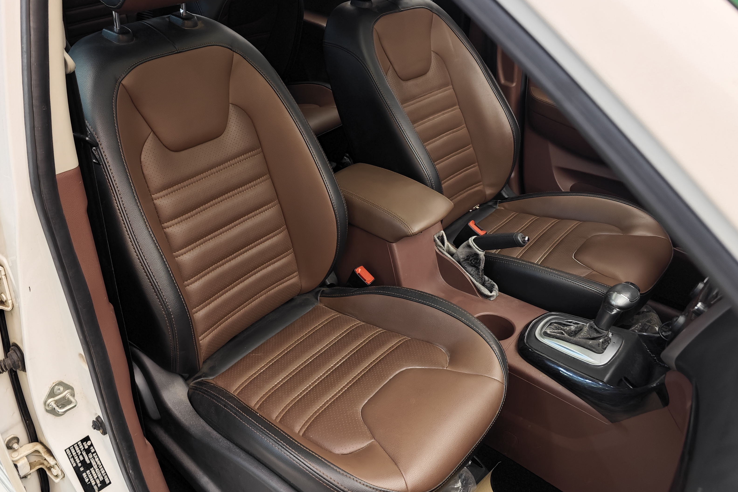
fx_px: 635
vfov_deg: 42.3
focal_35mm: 31
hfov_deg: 59.9
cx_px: 302
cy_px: 217
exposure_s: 1/39
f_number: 1.9
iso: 640
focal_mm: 8.7
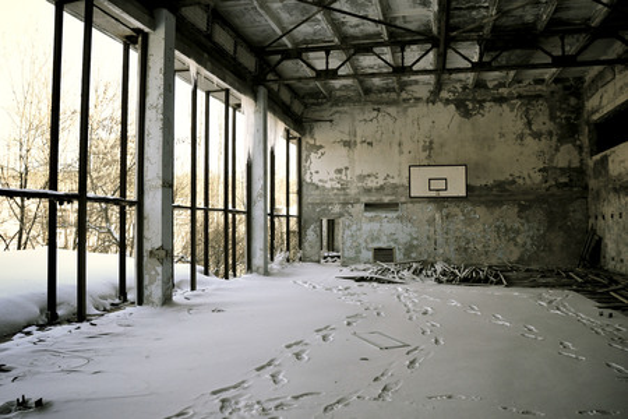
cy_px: 210
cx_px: 314
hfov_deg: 67.4
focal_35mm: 27
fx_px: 471
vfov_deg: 47.9
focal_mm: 18
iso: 1600
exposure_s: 1/500
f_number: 9
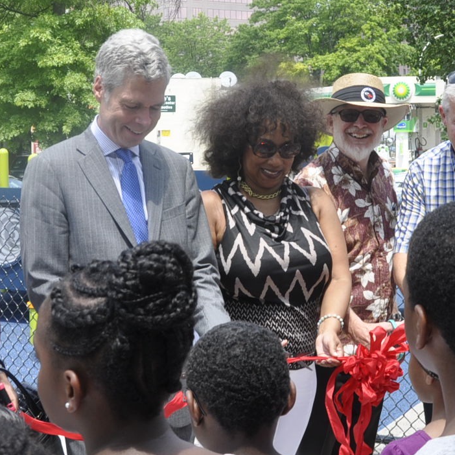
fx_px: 1041
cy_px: 156
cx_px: 283
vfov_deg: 24.5
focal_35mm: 70
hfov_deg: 24.6
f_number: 7.1
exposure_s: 1/200
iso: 200
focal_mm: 18
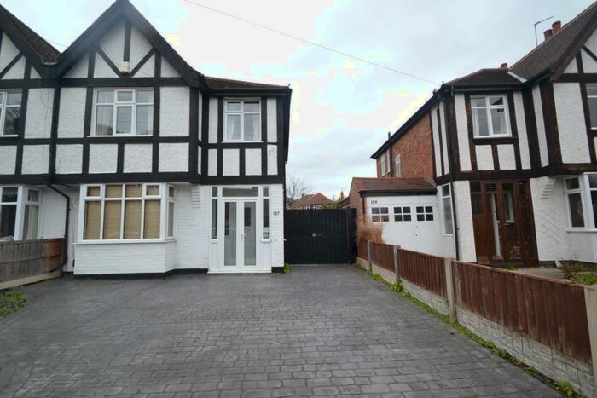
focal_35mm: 15
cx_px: 298
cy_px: 199
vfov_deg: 77.4
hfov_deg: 100.4
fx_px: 249
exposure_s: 1/125
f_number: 5.6
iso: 220
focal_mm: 10
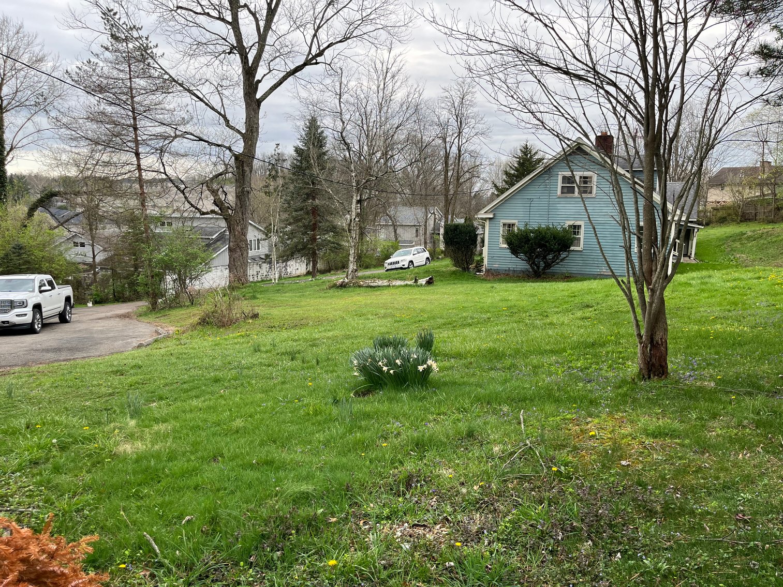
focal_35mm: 26
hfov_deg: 67.3
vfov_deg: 53.1
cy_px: 294
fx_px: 588
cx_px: 392
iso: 50
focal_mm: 5.1
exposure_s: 1/631
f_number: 1.6
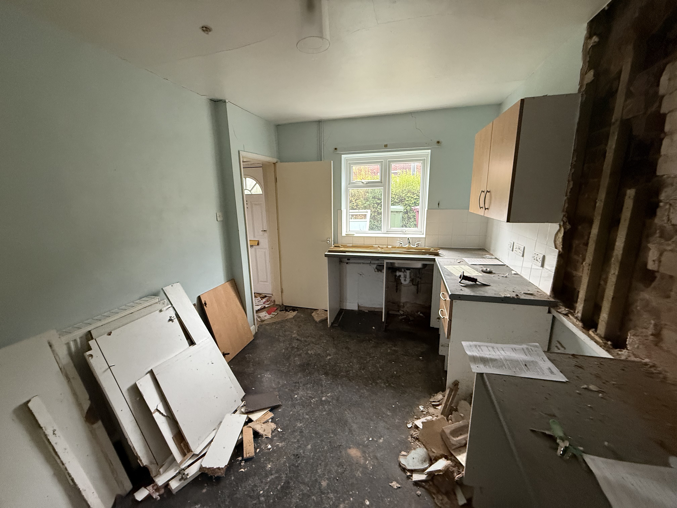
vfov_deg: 85.7
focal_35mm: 14
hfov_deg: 102.1
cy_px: 254
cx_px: 338
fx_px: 274
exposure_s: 1/60
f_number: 2.2
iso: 640
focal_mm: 2.22
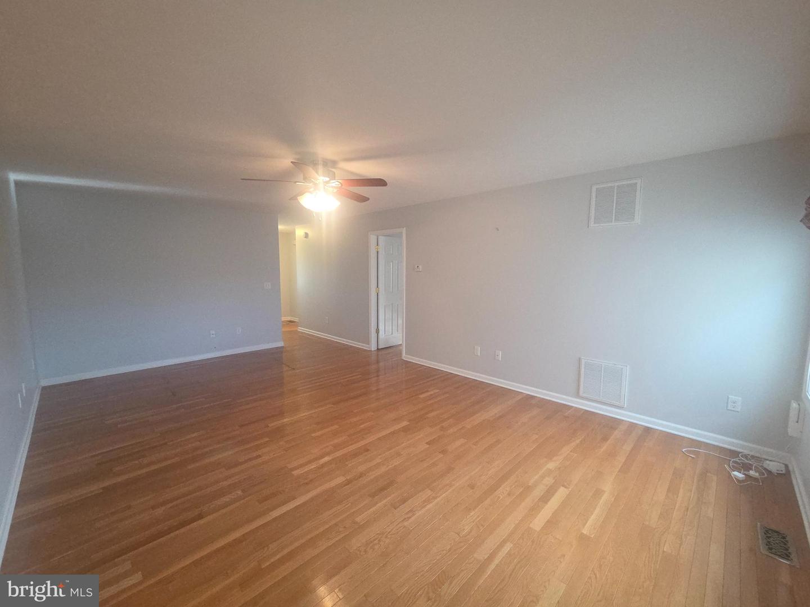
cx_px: 405
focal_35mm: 13
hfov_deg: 106.2
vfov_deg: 89.9
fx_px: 304
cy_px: 304
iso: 250
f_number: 2.2
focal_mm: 2.2
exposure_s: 1/60
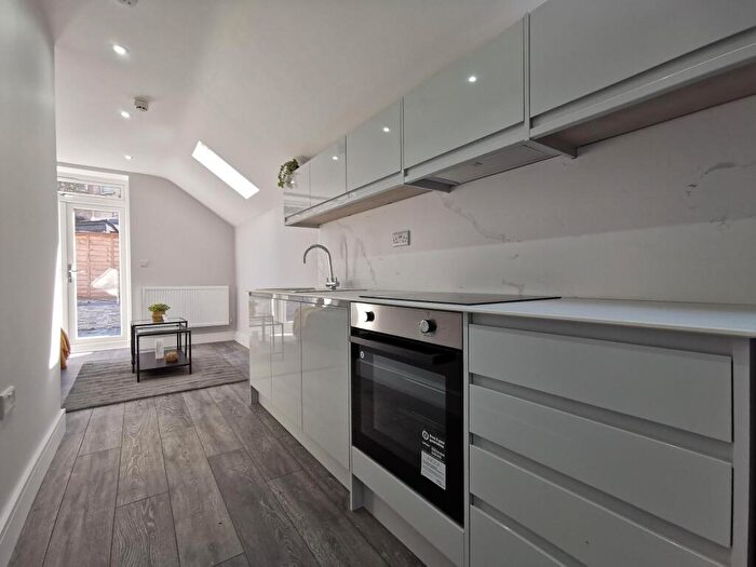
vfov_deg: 78.1
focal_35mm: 16
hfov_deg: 94.5
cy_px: 284
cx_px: 378
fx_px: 349
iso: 160
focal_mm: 2.35
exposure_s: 1/100
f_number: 2.2
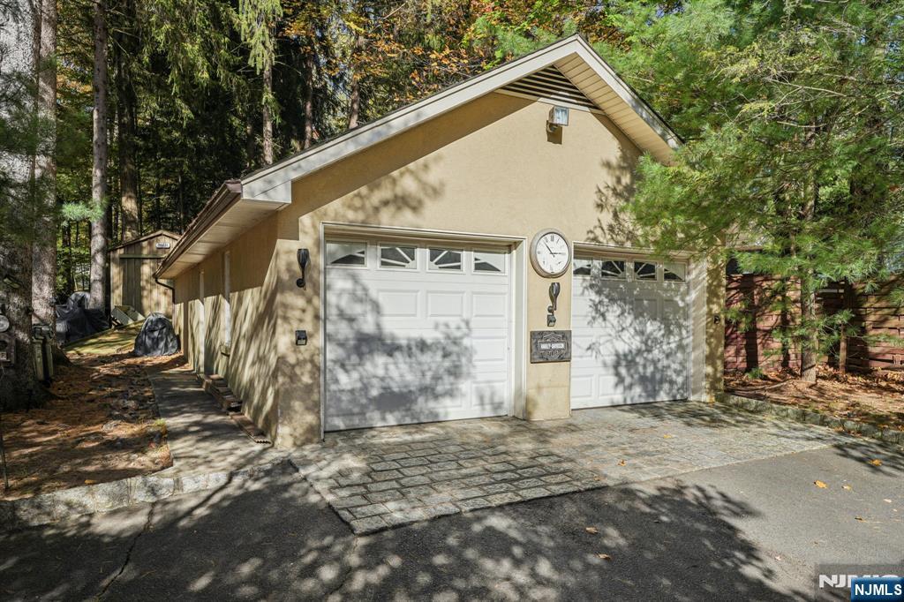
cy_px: 301
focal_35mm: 24
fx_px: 602
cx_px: 452
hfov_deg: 73.8
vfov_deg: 53.1
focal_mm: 24
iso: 100
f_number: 8
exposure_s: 1/320
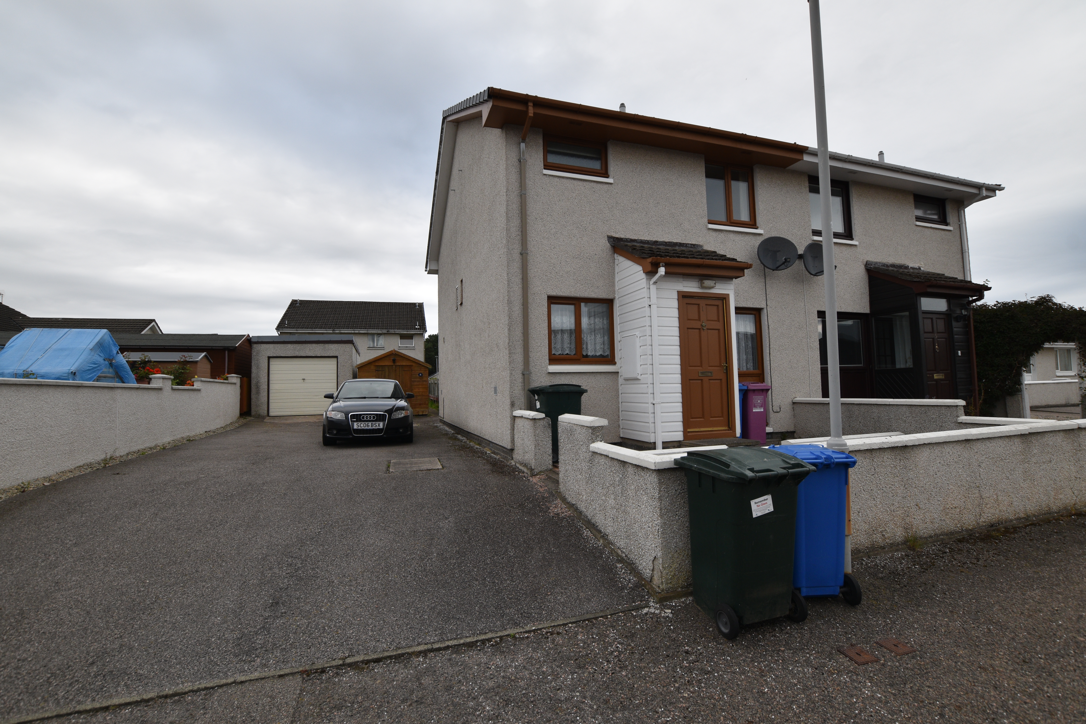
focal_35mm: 15
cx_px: 543
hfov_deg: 100.4
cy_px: 362
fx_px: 452
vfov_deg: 77.3
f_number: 8
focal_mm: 10
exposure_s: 1/250
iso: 250
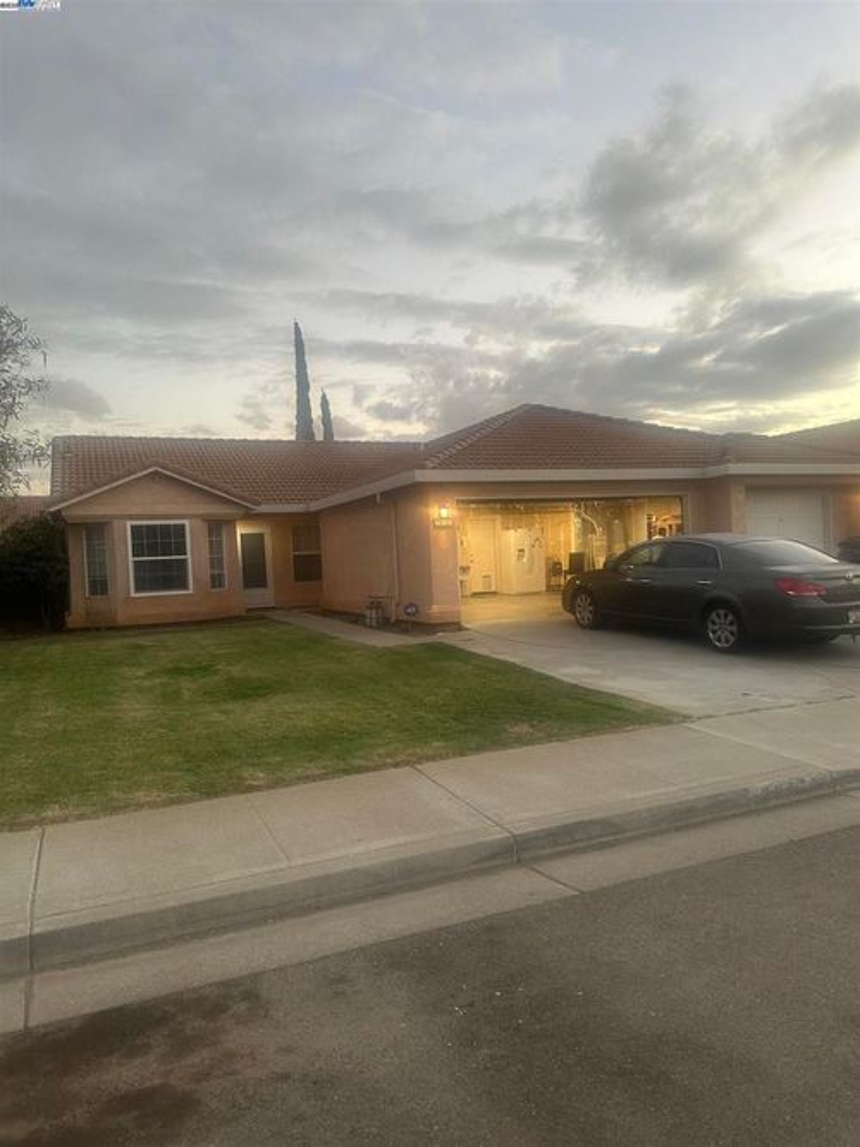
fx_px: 795
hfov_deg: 56.8
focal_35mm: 24
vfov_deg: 71.6
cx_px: 430
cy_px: 574
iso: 200
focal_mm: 6.86
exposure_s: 1/120
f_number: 1.78
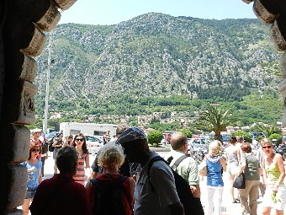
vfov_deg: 30.6
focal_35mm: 47
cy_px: 67
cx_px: 130
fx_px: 388
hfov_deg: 40.4
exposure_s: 1/640
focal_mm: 4.5
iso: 160
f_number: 3.5
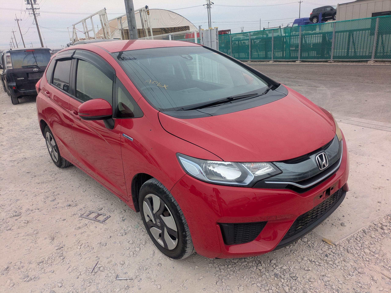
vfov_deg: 54.9
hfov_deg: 69.4
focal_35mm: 25
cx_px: 196
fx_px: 282
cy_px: 146
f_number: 1.89
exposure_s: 1/1316
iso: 49
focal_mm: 5.43
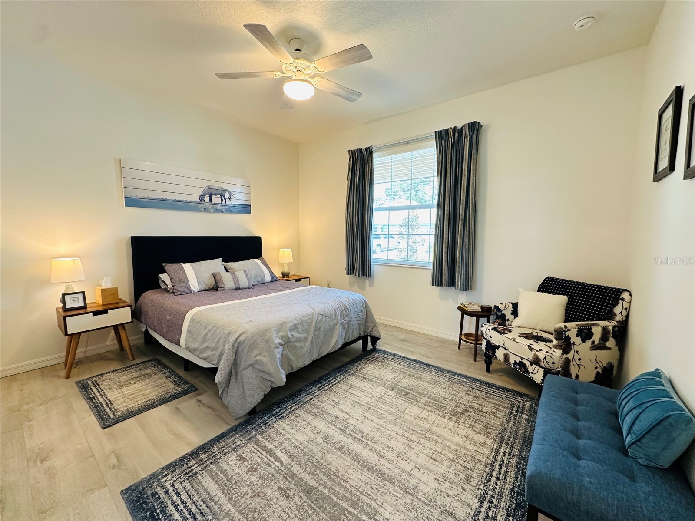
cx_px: 348
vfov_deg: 85.7
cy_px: 260
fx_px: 281
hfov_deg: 102.1
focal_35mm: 14
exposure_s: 1/60
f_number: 2.2
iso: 250
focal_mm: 2.22
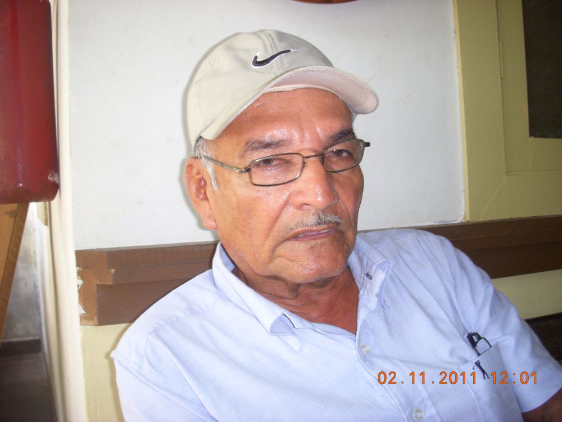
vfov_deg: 37.7
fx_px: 617
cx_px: 281
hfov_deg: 49.0
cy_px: 211
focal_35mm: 38
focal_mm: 6.3
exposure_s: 1/30
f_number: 3.3
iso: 200
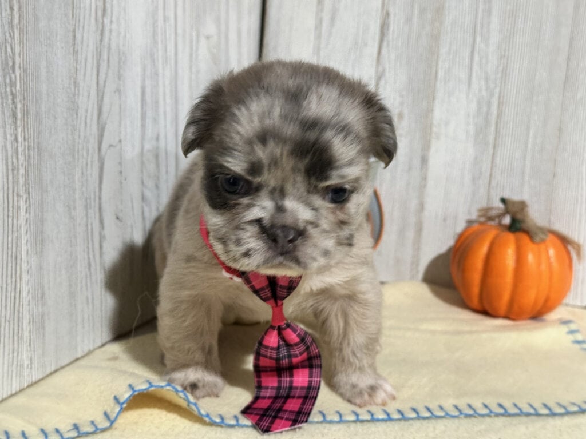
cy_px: 220
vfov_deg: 30.3
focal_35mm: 48
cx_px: 293
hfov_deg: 39.7
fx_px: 813
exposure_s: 1/40
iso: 500
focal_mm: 6.86
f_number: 1.78
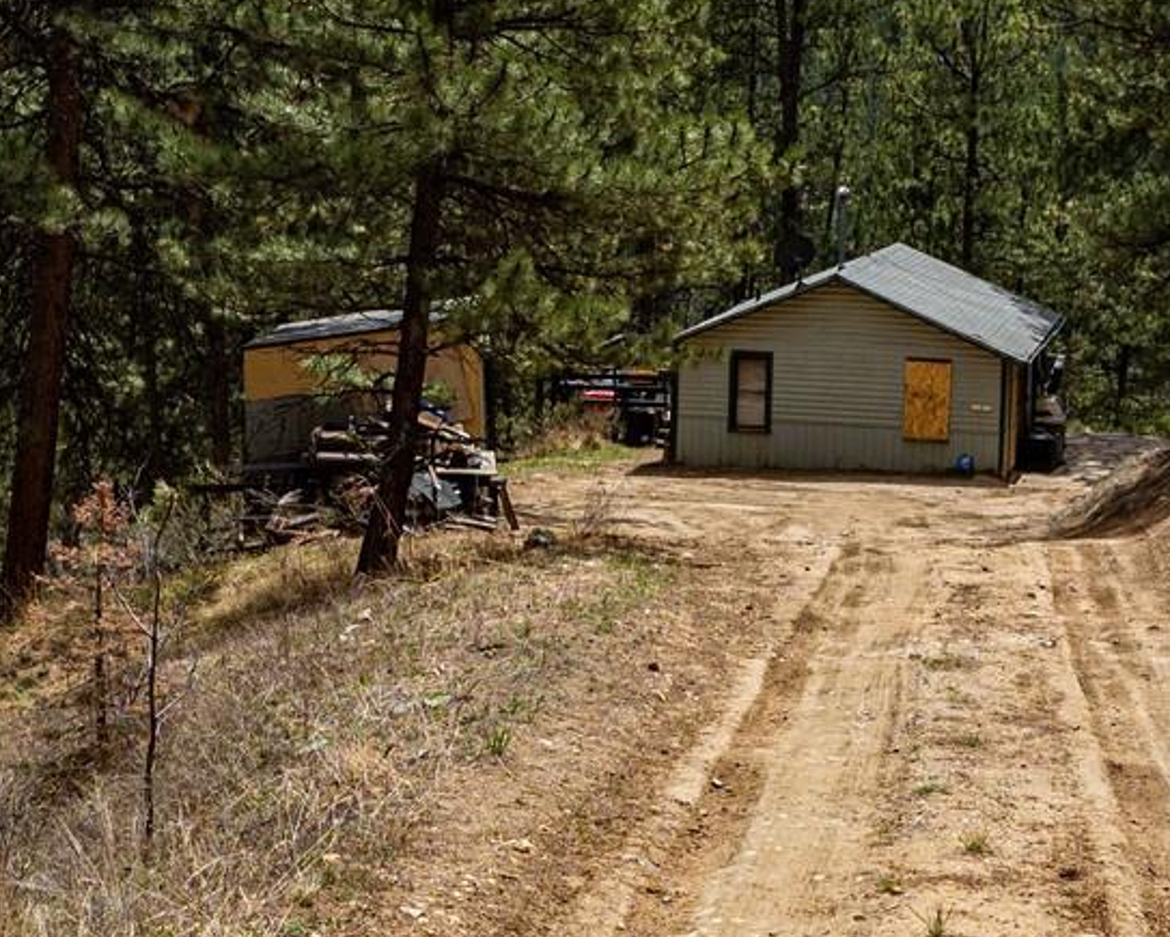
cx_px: 429
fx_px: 2391
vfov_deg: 22.1
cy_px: 364
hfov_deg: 27.4
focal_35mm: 69
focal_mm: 12
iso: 200
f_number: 2.8
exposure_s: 1/3200
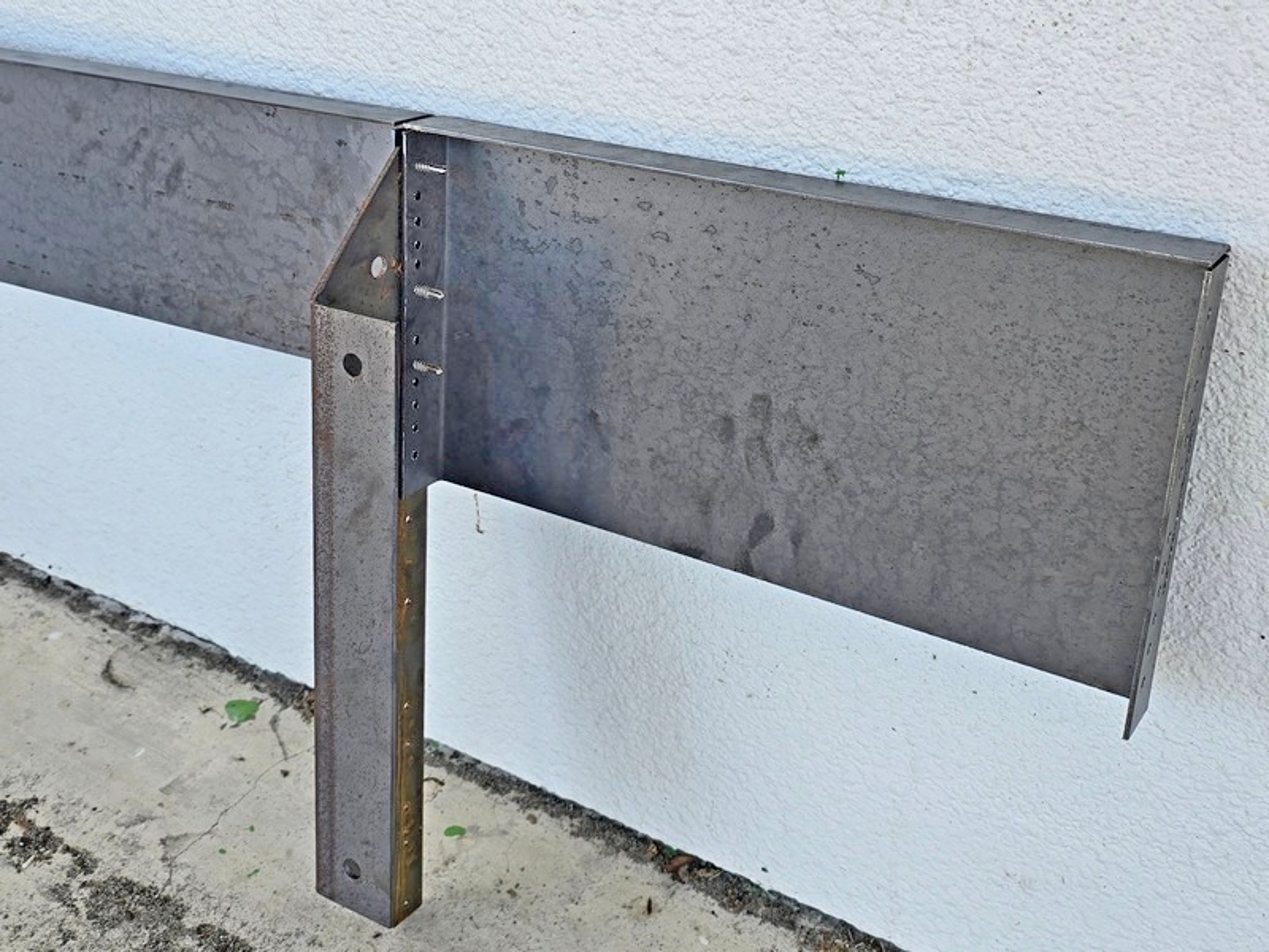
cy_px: 476
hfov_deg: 73.9
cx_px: 634
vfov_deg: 58.9
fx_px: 843
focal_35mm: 23
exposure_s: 1/180
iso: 16
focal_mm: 6.3
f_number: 1.7
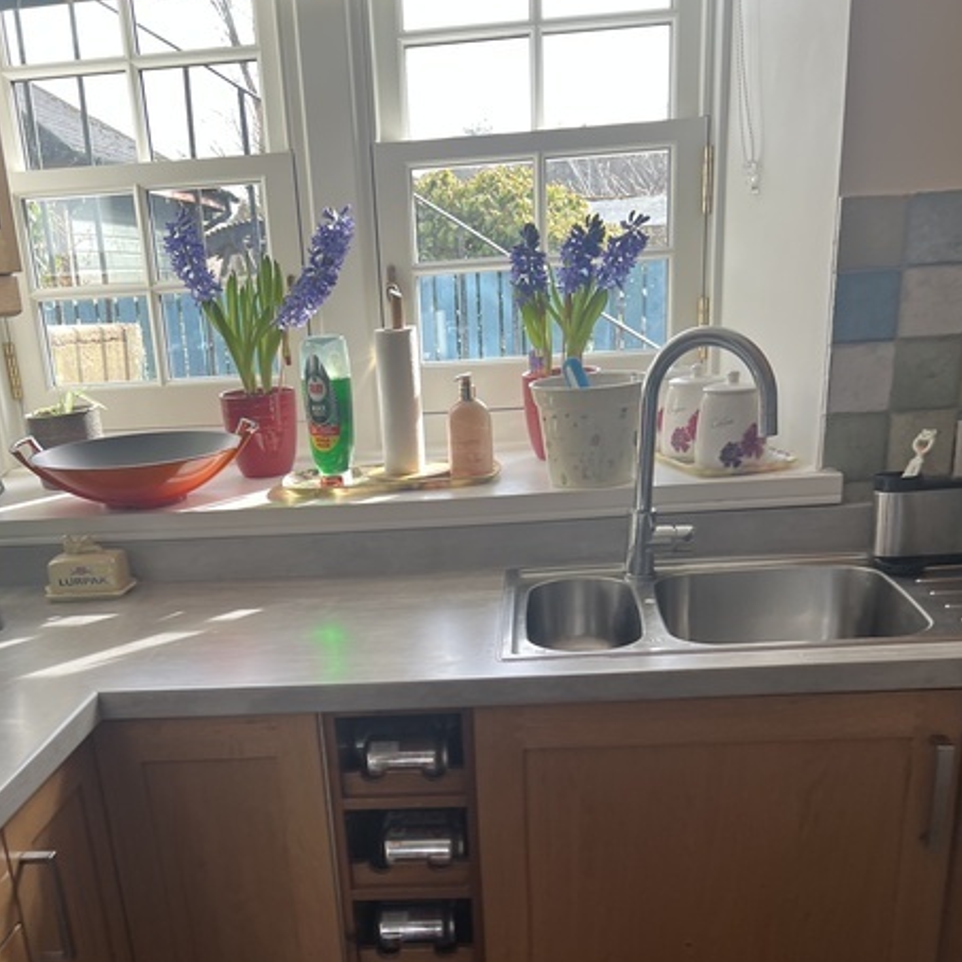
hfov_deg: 42.8
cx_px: 425
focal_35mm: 39
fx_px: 1226
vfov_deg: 40.8
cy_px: 786
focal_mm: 5.7
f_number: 1.5
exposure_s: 1/133
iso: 32
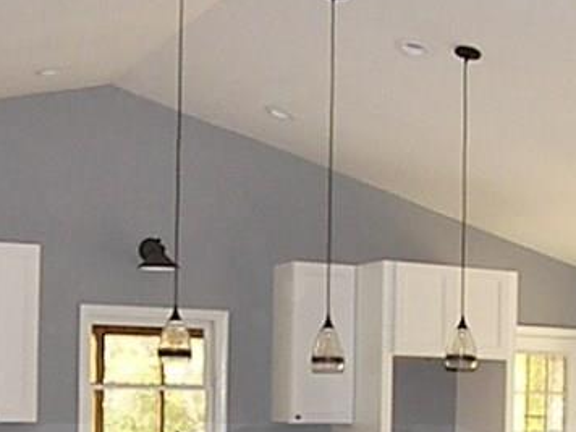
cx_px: 252
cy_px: 424
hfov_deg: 28.1
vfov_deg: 20.7
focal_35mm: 69
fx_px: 1148
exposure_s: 1/50
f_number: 2.8
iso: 400
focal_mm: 5
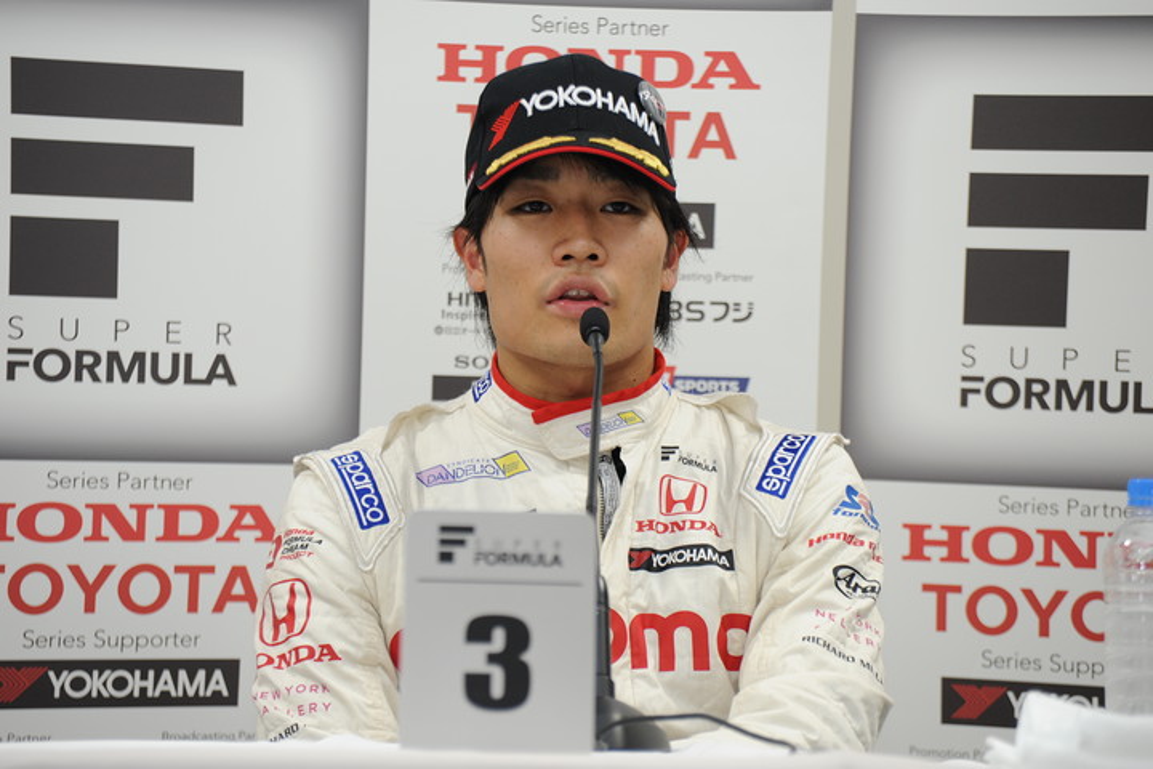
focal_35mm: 200
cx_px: 576
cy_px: 384
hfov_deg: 10.3
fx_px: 6405
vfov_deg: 6.9
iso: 800
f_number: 6.7
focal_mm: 200
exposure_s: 1/90
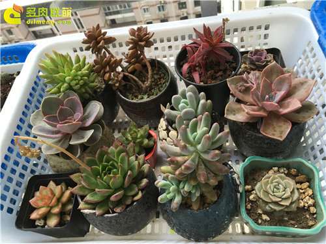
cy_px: 122
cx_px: 163
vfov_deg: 48.2
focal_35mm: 29
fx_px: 273
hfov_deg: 61.7
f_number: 2.2
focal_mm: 4.15
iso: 25
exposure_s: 1/33
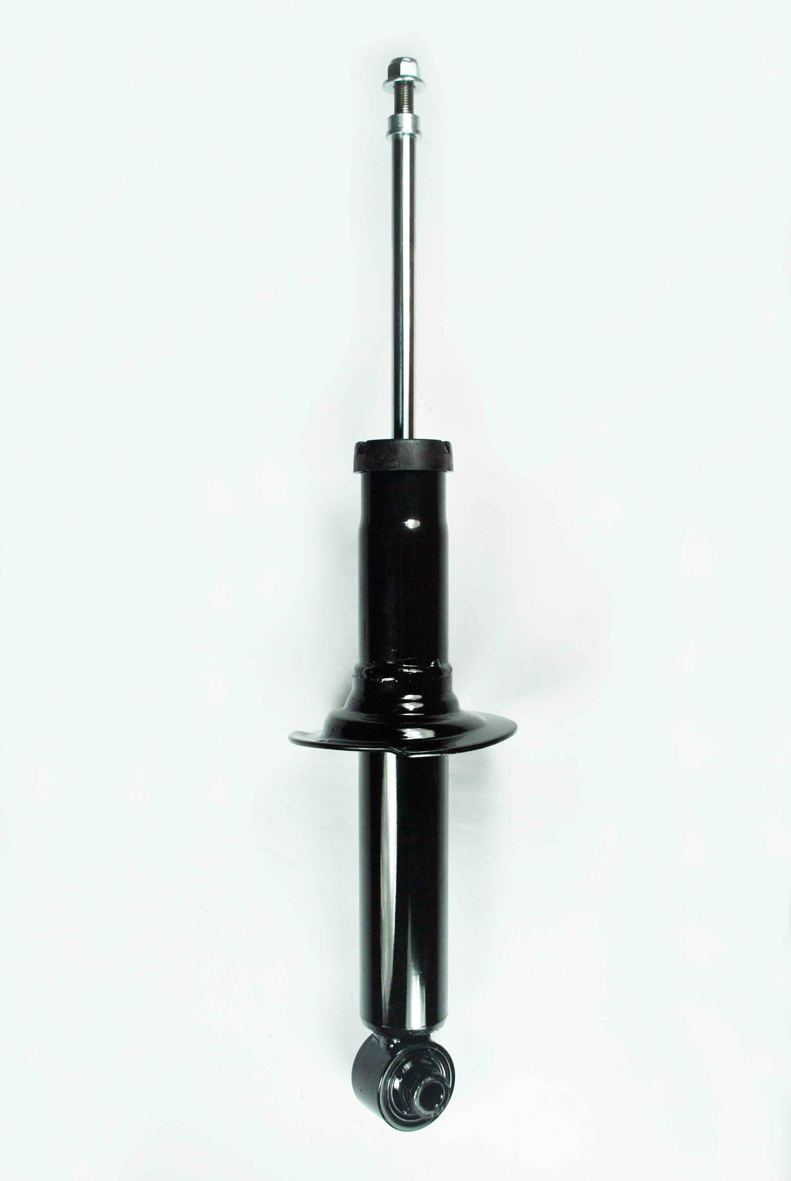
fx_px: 1183
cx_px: 396
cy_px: 590
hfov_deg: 37.0
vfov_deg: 53.1
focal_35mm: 36
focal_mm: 24
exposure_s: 1/125
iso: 180
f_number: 5.6
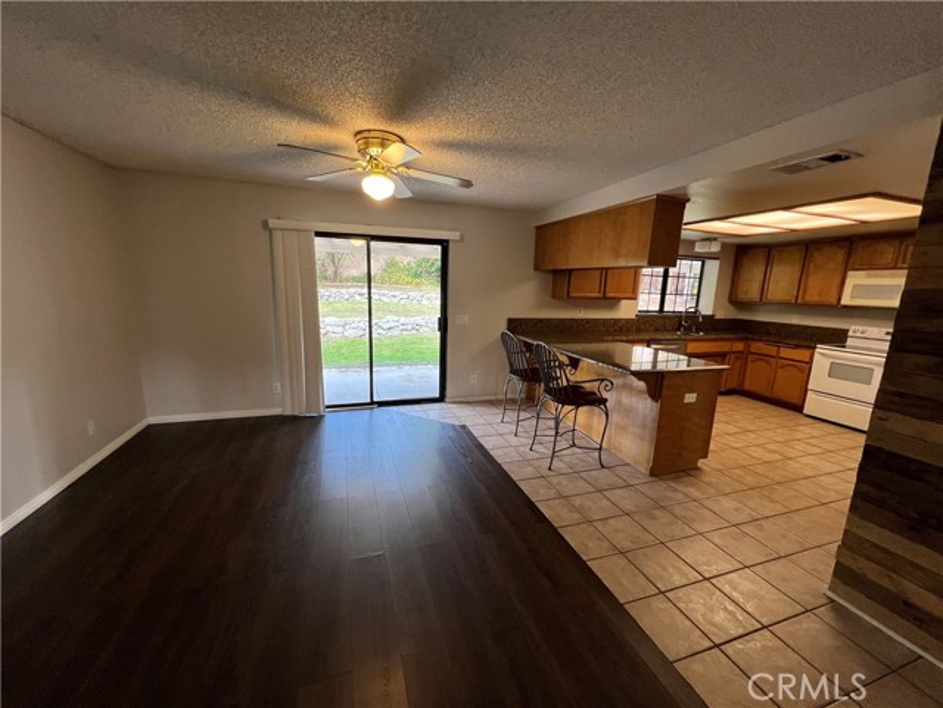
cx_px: 472
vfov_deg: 89.9
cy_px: 354
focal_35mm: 13
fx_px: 354
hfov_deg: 106.2
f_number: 1.8
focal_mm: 1.57
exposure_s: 1/120
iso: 160
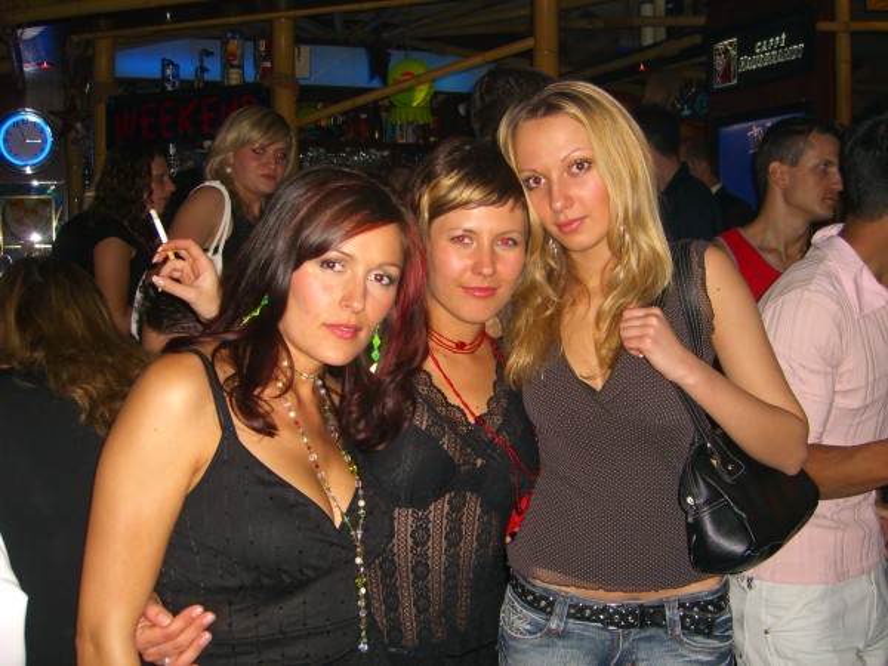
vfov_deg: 37.7
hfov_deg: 49.0
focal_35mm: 38
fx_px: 975
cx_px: 444
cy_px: 333
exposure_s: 1/60
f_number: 2.8
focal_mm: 7.9
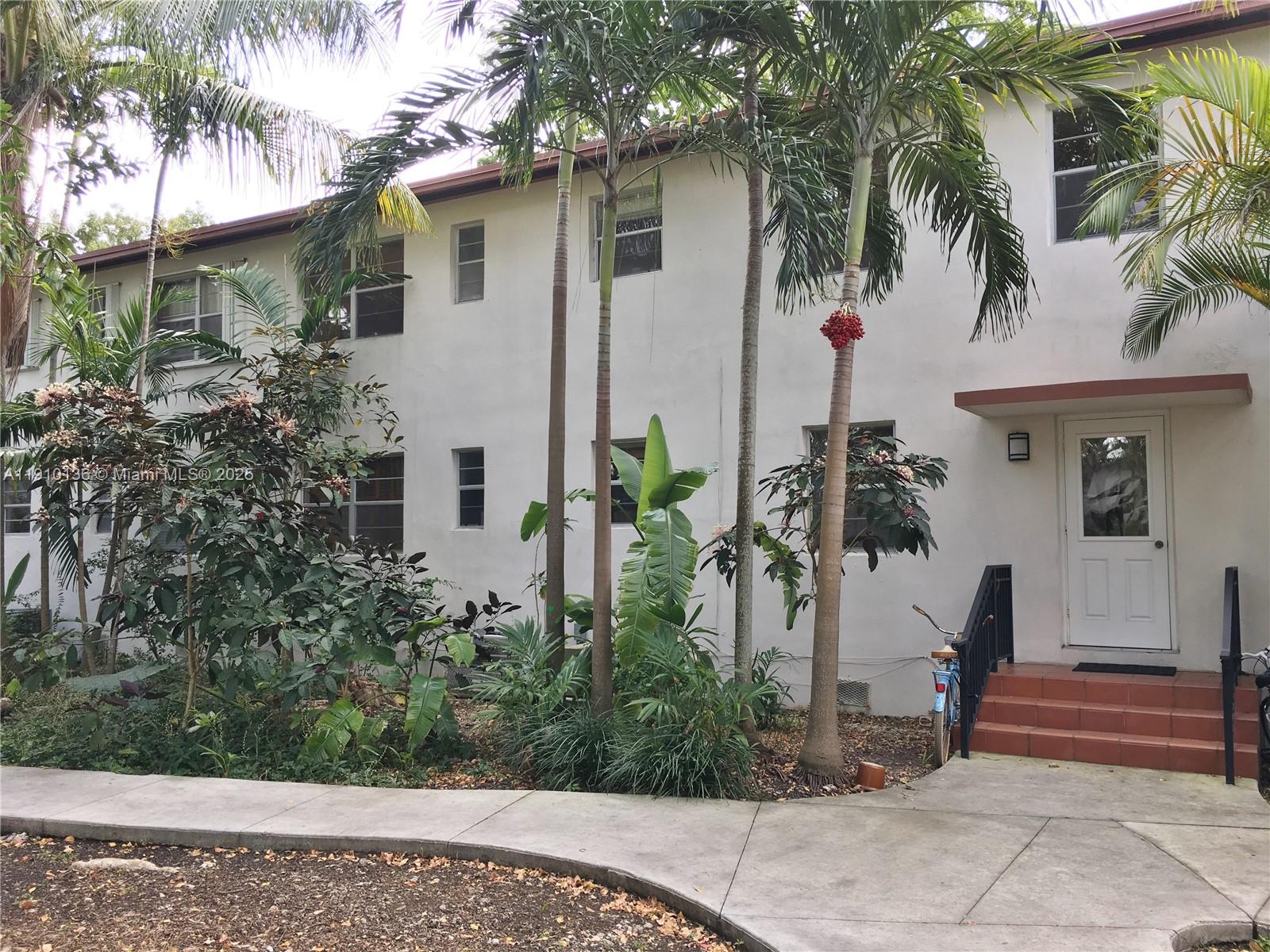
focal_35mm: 29
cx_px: 635
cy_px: 476
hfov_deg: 61.7
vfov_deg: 48.2
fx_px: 1064
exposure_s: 1/140
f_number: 2.2
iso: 25
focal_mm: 4.15
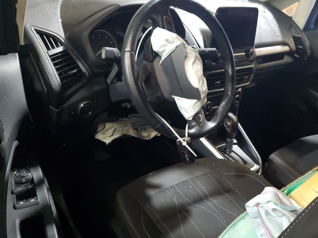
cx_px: 184
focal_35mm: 34
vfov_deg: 41.5
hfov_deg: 53.7
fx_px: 312
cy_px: 149
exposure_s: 1/30
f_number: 1.5
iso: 324
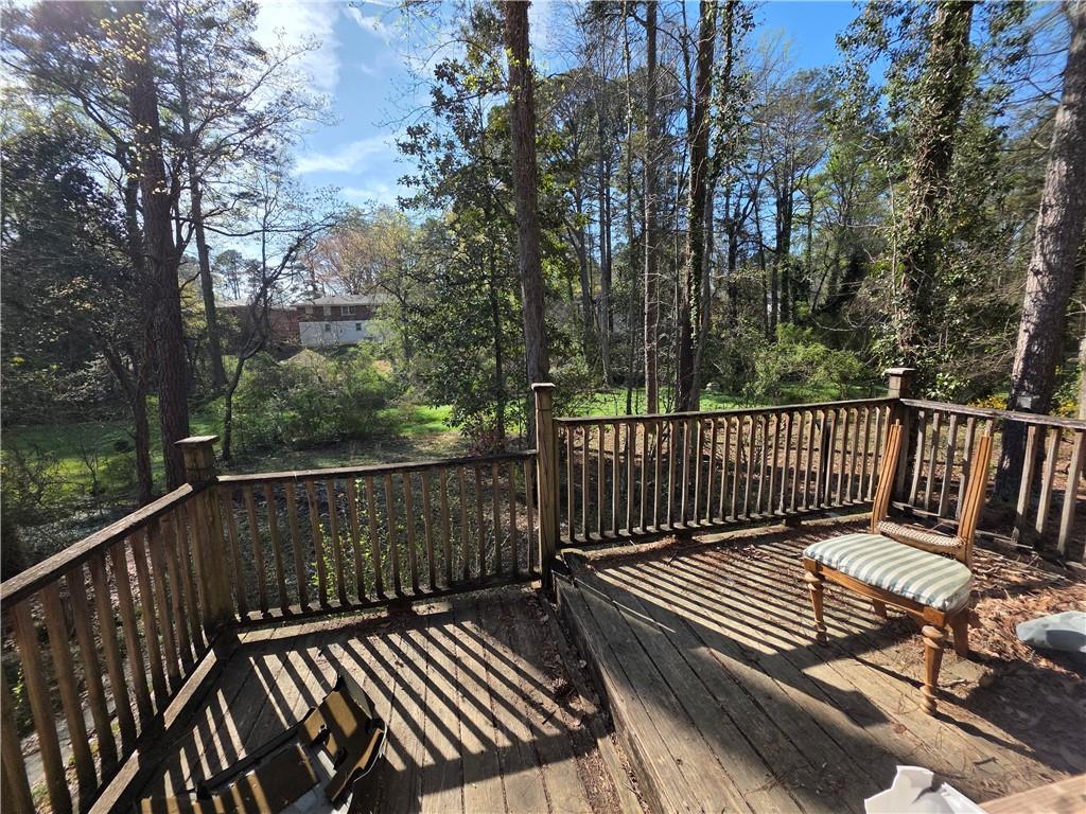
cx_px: 543
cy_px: 407
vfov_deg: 89.9
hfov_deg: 106.2
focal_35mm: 13
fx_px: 408
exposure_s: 1/2000
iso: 50
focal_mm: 2.2
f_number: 1.9
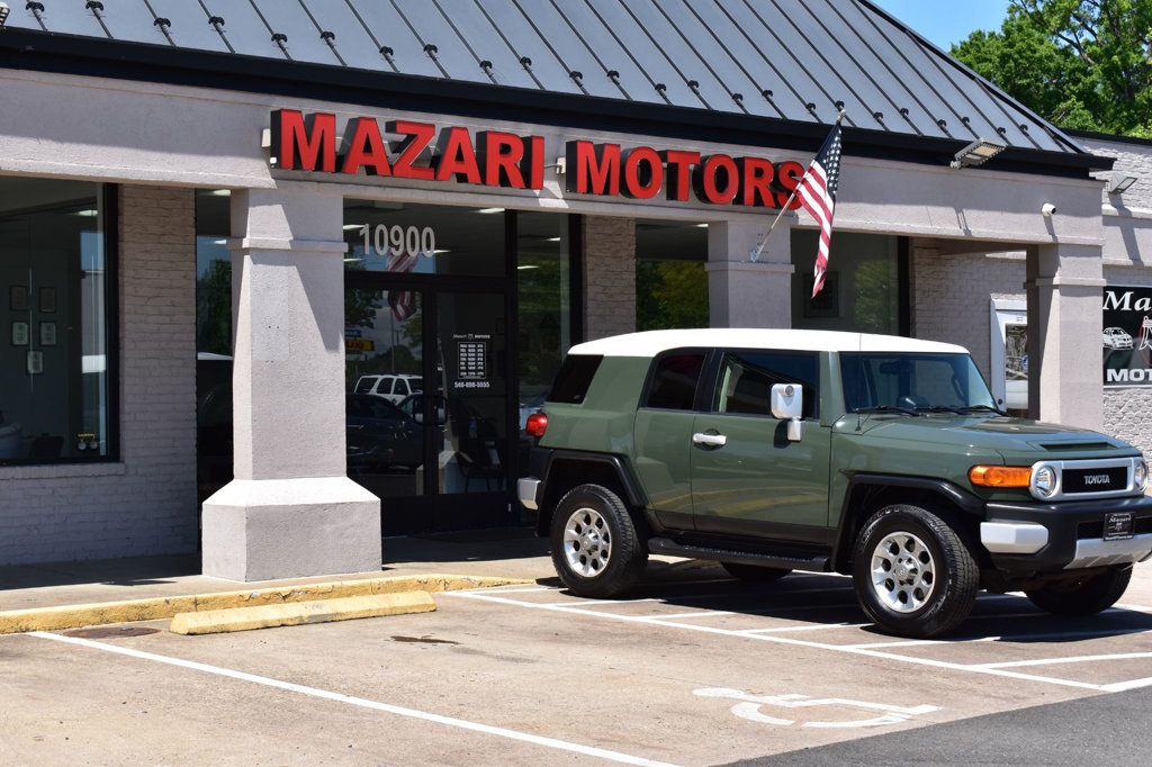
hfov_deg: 33.4
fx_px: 1919
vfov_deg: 22.6
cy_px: 384
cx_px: 576
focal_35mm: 60
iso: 400
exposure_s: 1/500
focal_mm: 40
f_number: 11
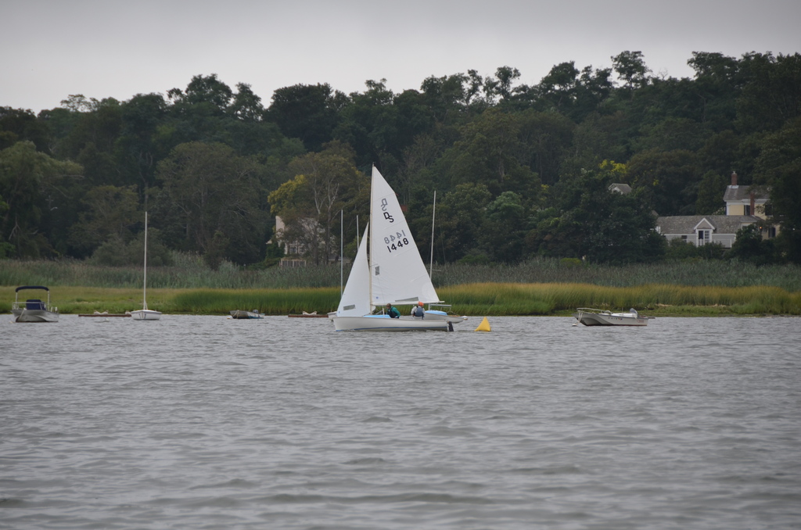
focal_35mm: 255
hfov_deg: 8.1
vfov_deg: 5.4
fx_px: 5661
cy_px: 265
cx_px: 400
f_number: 5.6
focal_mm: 170
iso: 200
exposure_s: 1/500
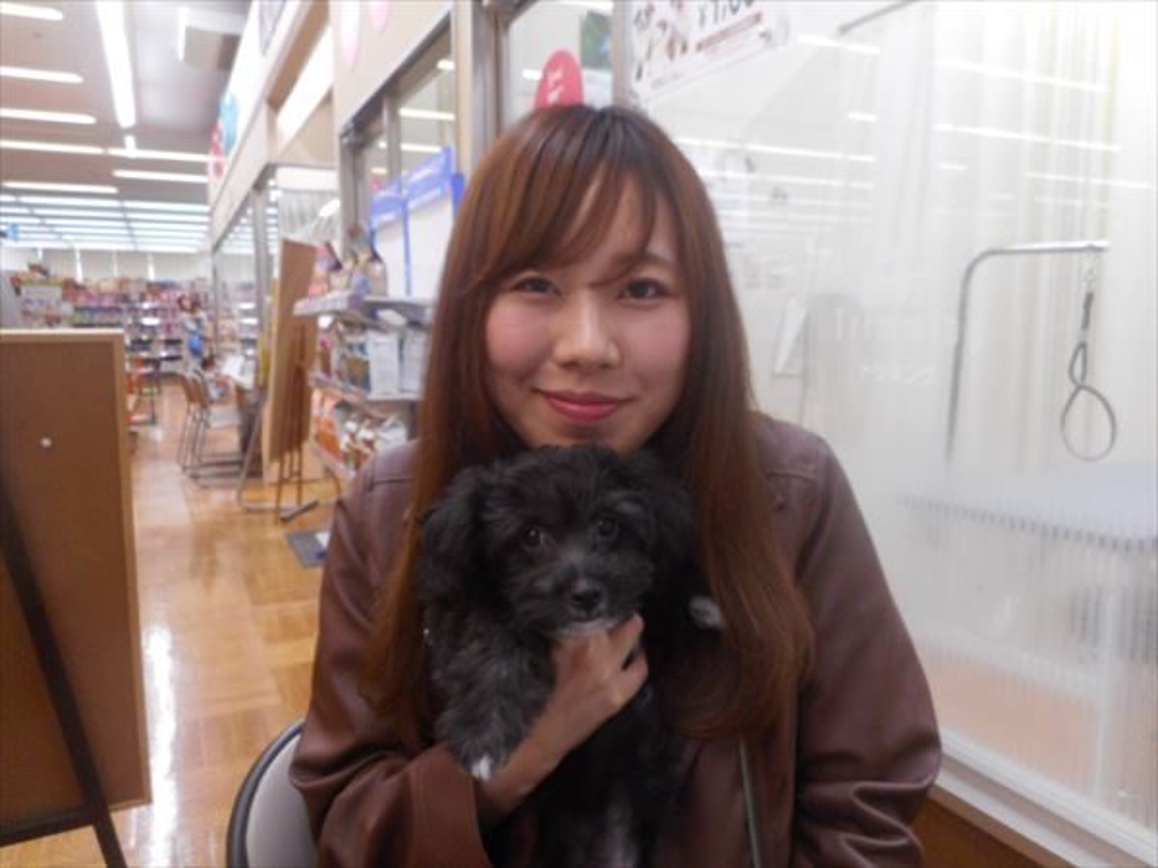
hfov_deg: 69.4
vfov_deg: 54.9
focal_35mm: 25
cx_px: 579
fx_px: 836
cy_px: 434
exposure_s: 1/30
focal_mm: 4.5
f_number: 3.7
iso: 250
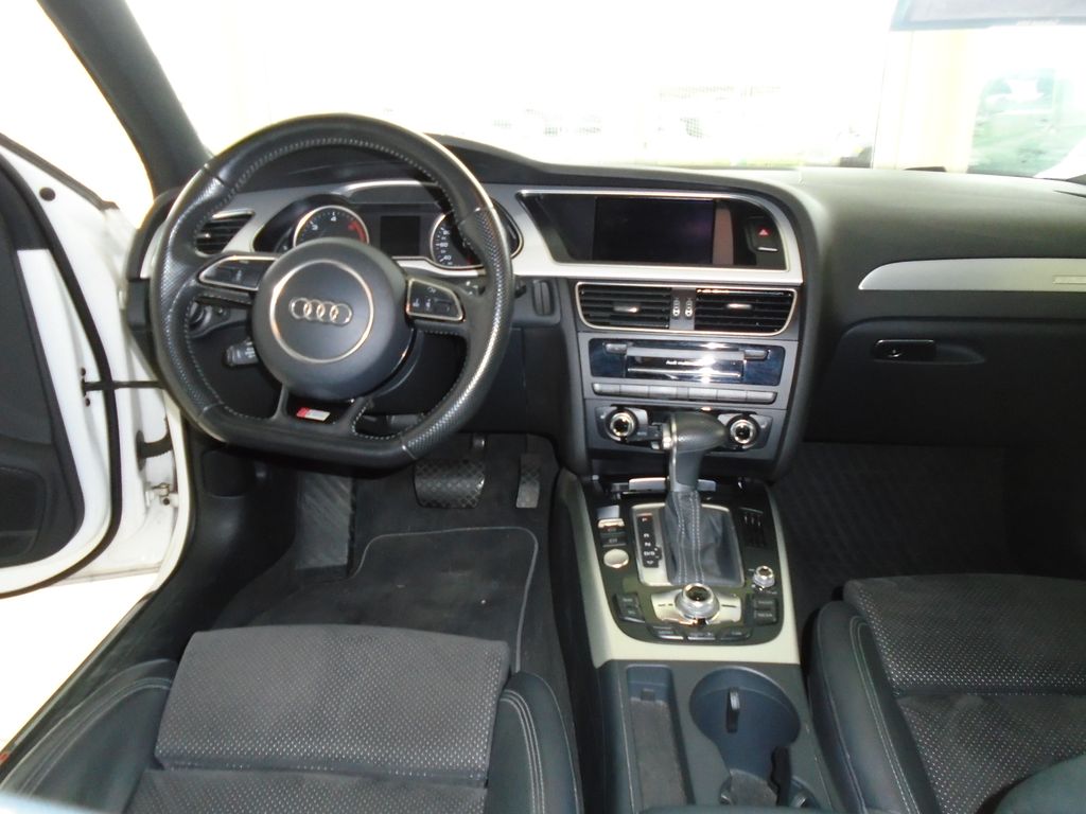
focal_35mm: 26
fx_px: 816
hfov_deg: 67.3
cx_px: 543
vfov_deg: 53.1
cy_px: 407
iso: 400
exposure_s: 1/30
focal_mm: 4.6
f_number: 3.2
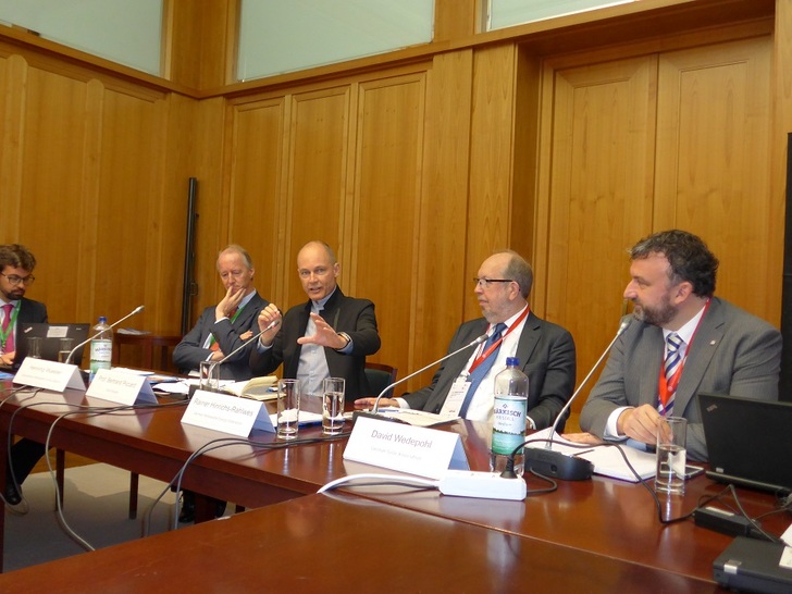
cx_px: 396
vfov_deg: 45.4
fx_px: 709
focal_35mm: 31
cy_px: 297
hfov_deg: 58.4
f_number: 2.1
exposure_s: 1/60
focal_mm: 6.5
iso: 500
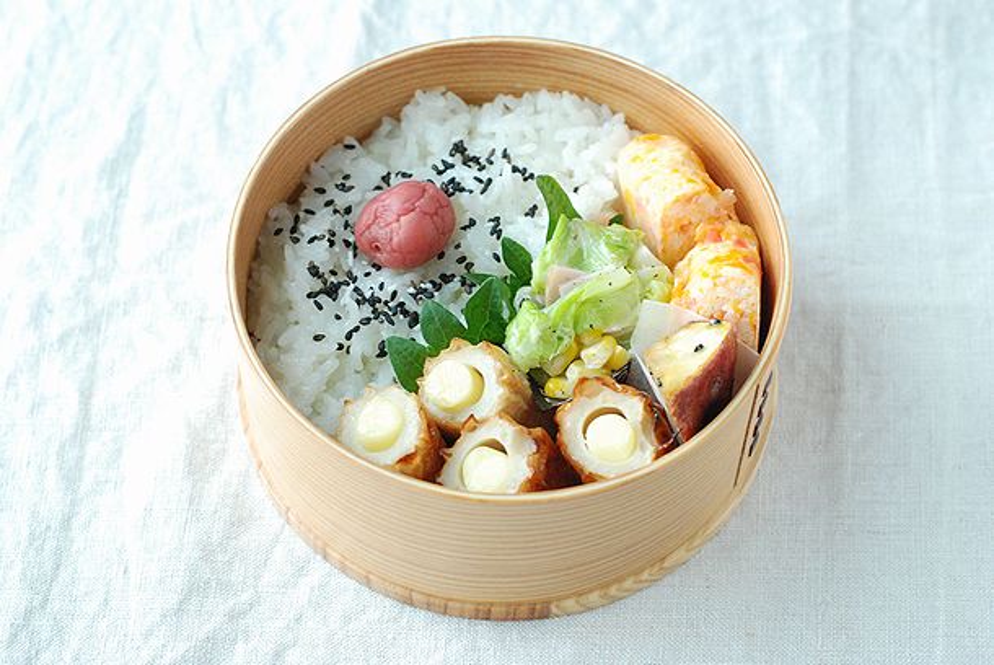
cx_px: 497
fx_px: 2073
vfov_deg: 18.2
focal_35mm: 75
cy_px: 332
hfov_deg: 27.0
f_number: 6.3
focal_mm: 50
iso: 1600
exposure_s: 1/15
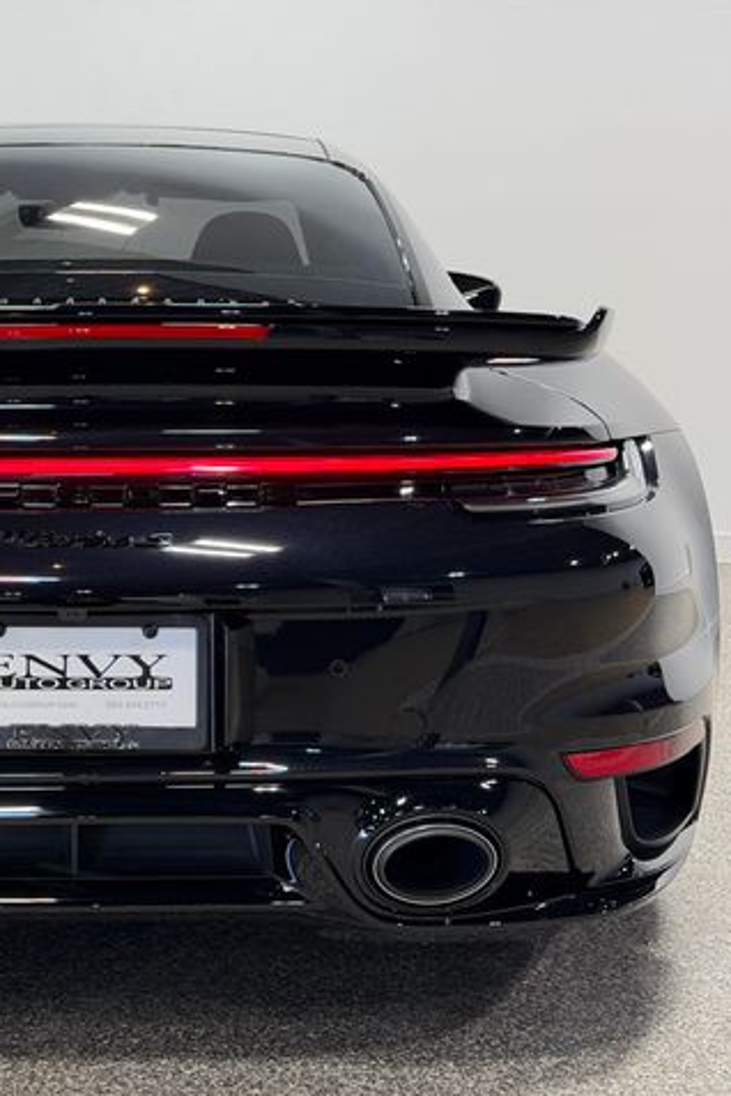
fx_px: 2041
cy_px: 549
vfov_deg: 30.1
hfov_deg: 19.9
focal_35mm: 67
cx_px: 67
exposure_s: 1/120
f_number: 1.78
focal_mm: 6.76
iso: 64
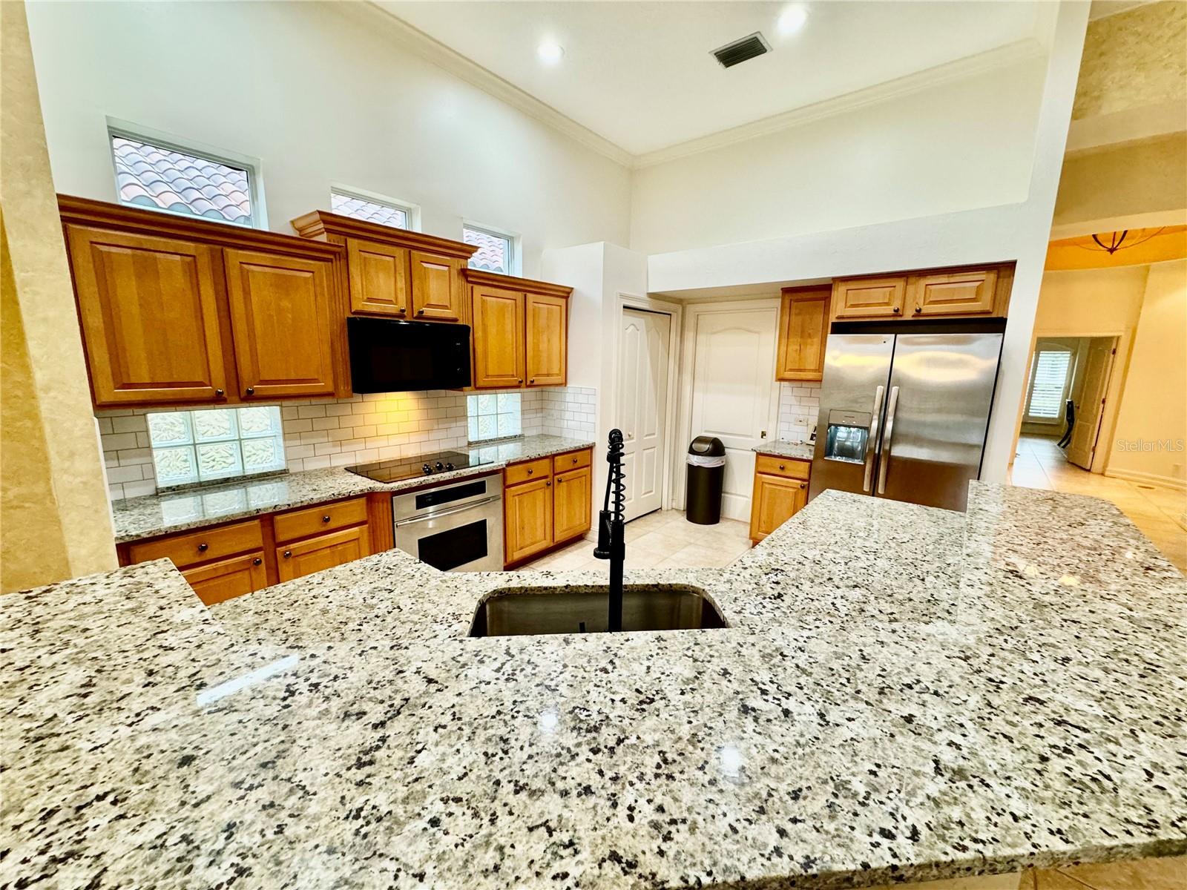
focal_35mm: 14
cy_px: 445
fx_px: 480
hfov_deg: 102.1
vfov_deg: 85.7
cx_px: 594
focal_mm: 2.22
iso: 250
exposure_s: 1/60
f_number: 2.2
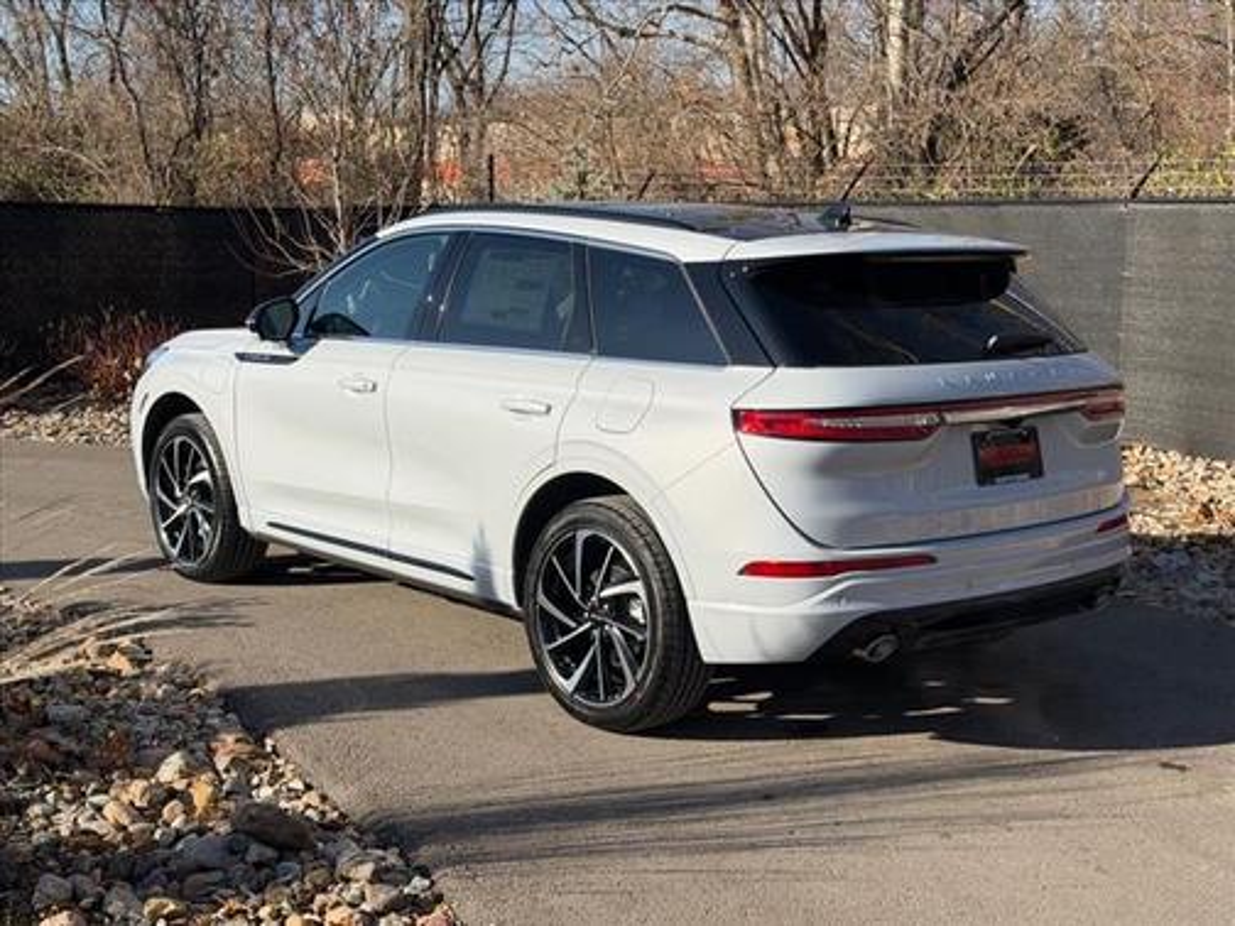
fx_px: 1713
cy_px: 463
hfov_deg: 39.7
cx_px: 618
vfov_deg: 30.3
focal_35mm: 48
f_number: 1.78
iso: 64
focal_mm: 6.76
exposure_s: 1/5208
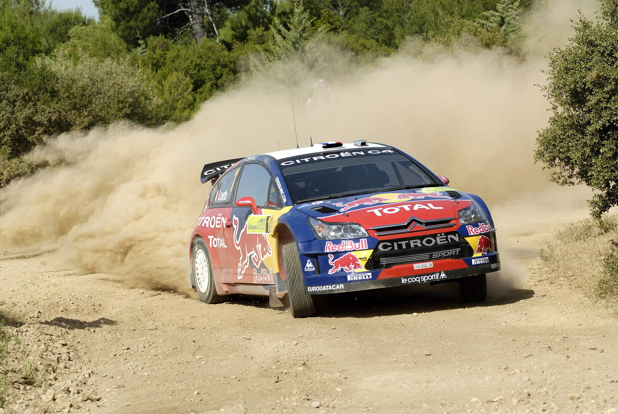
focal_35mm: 150
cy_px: 207
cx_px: 309
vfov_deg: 9.2
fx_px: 2578
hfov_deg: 13.7
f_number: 5
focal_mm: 100
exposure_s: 1/500
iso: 100
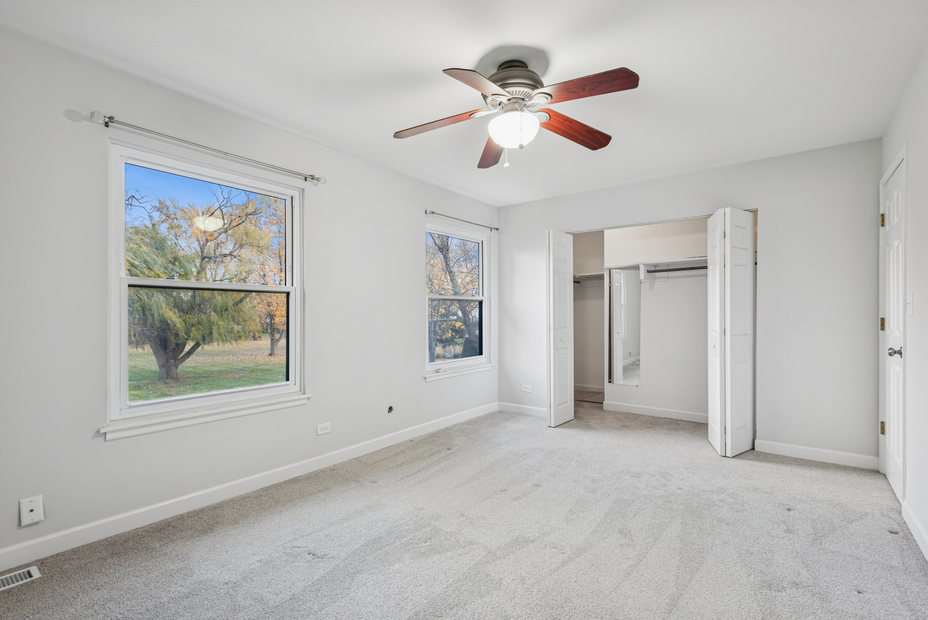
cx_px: 464
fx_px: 438
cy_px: 310
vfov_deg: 70.5
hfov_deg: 93.3
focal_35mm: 17
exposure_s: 1/5
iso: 400
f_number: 8
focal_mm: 17
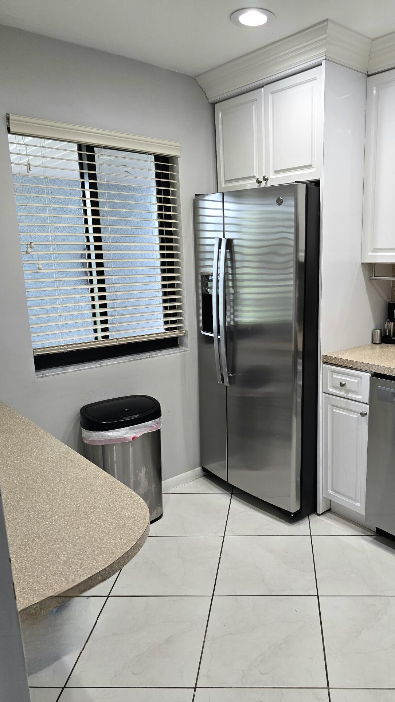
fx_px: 484
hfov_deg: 43.7
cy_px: 352
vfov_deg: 71.9
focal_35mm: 26
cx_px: 266
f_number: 1.7
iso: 125
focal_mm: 6.3
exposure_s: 1/120
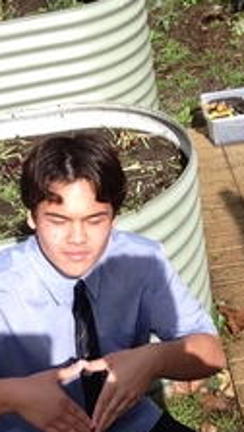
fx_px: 940
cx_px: 95
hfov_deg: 14.8
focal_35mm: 82
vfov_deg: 25.3
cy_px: 368
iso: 32
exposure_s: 1/1155
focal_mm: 2.18
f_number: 2.4
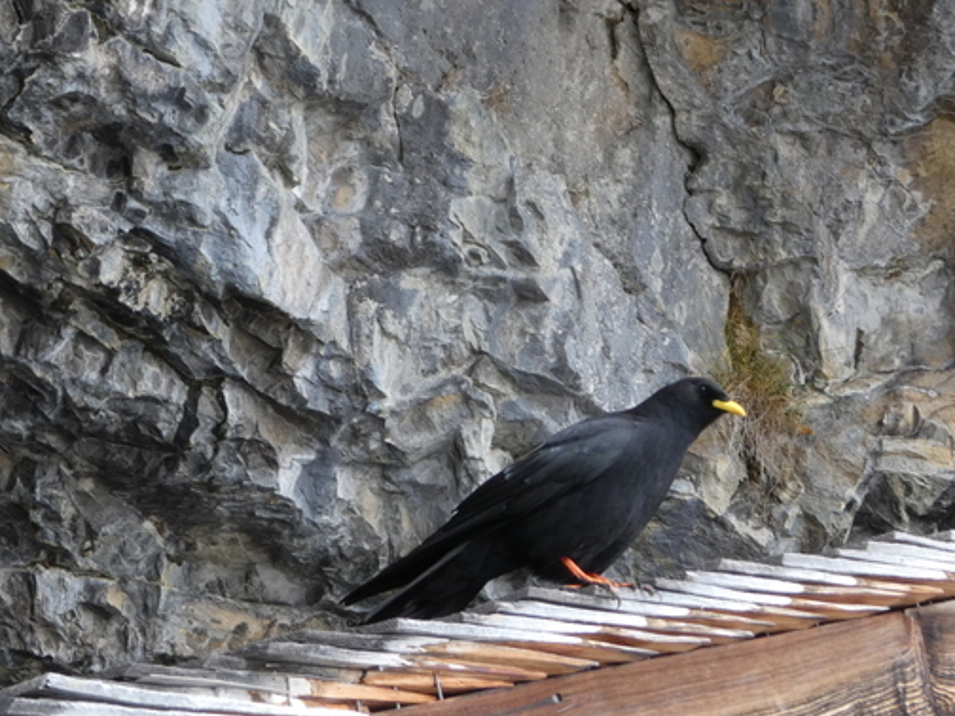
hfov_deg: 9.7
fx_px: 5600
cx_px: 464
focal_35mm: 203
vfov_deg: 7.3
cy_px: 513
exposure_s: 1/80
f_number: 5.2
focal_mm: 22.9
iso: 125
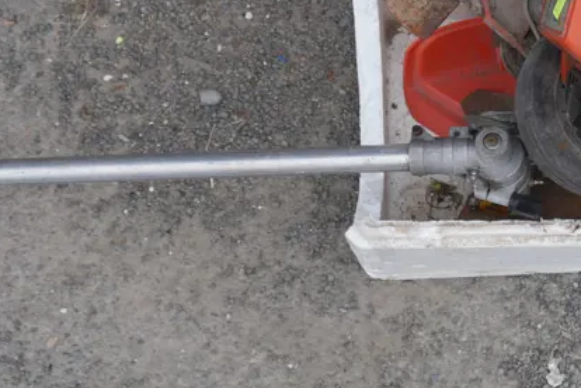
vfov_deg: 18.8
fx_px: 1162
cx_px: 553
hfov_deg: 26.8
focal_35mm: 72
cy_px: 93
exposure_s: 1/320
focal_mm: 14
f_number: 5.6
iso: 200
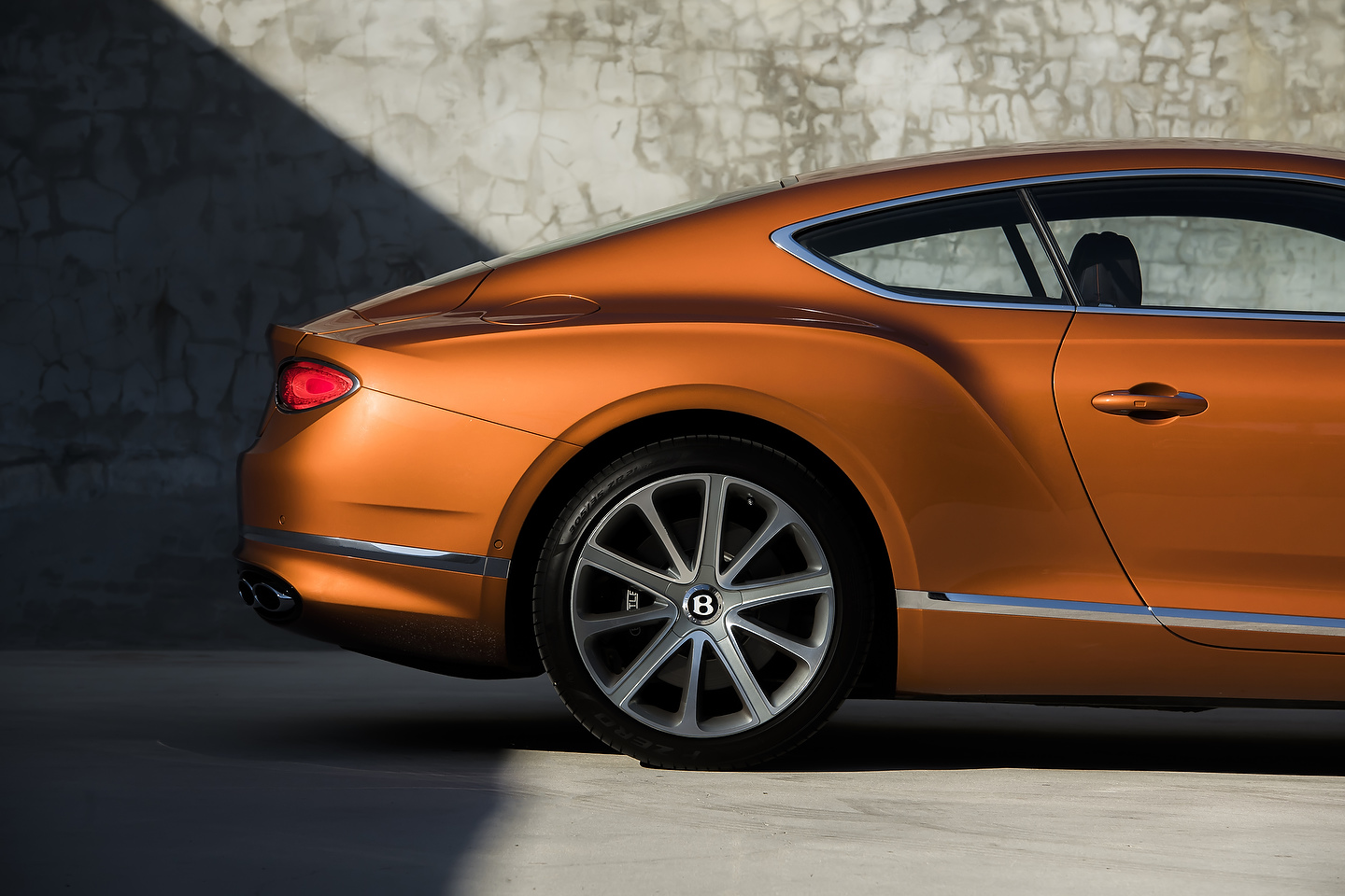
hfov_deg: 13.7
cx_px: 672
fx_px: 5604
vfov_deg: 9.1
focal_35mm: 150
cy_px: 448
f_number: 8
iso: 400
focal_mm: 150
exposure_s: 1/500
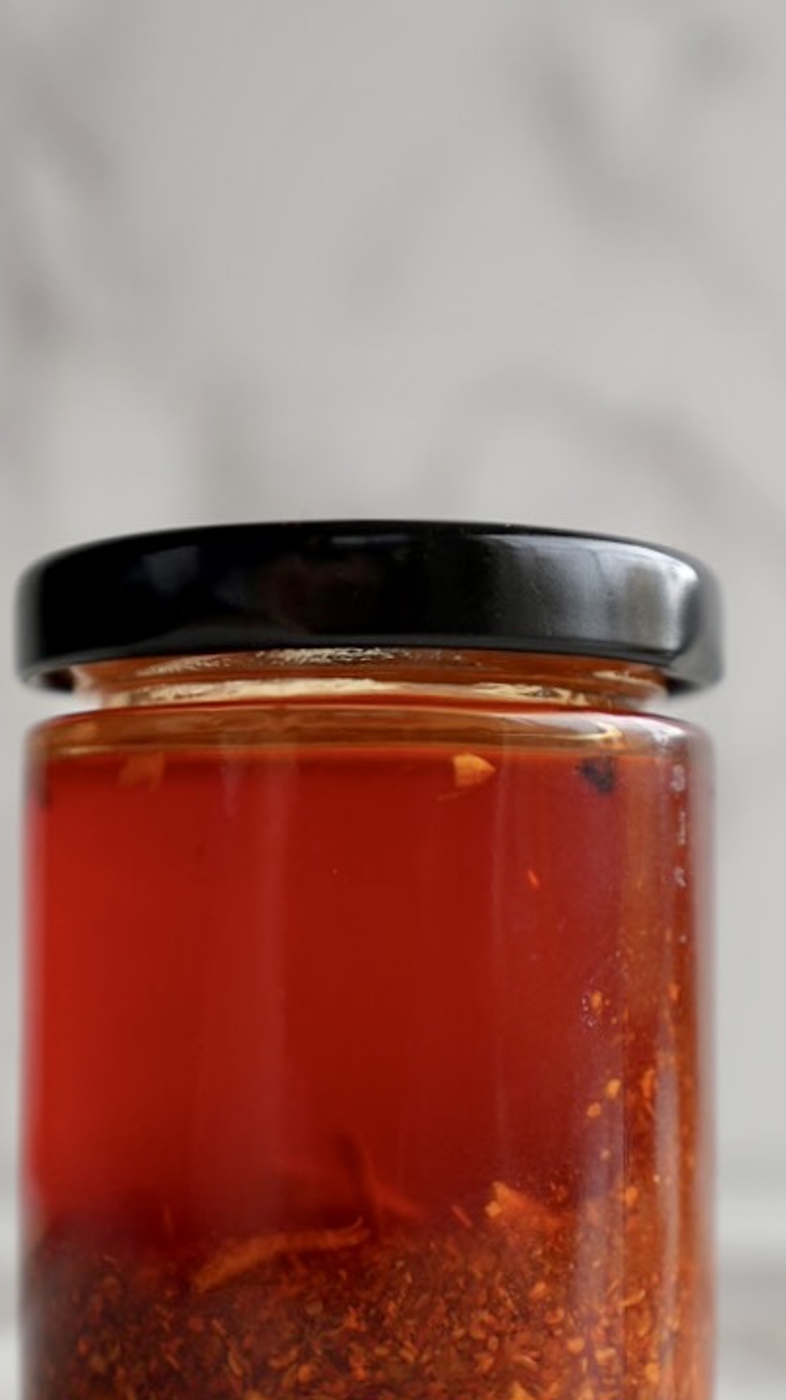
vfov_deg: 44.7
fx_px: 1669
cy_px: 951
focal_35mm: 45
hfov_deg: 26.5
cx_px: 354
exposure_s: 1/60
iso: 320
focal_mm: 28
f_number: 4
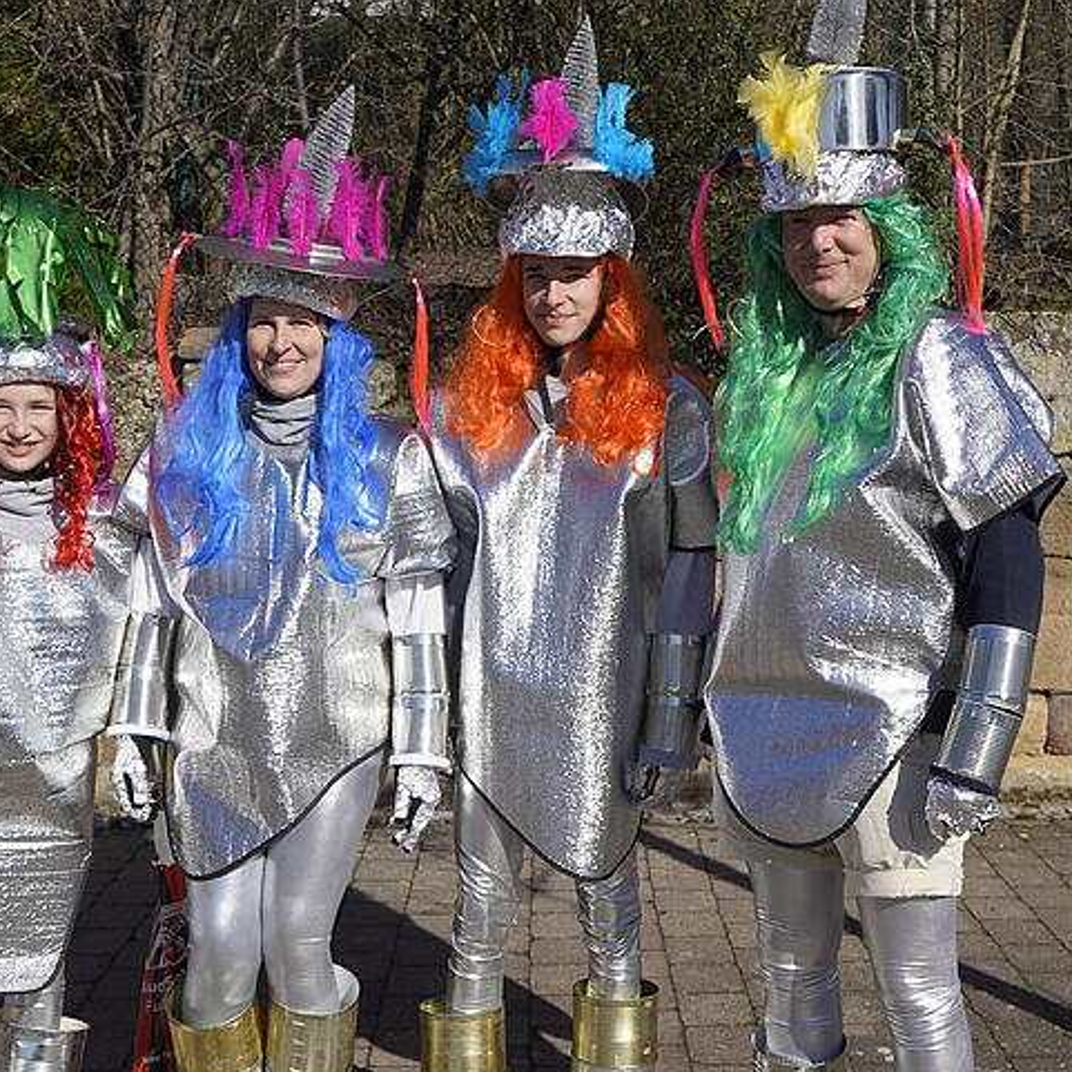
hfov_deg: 35.3
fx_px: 1682
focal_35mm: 48
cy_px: 574
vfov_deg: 35.3
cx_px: 603
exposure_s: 1/1000
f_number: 5
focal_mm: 29
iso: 100
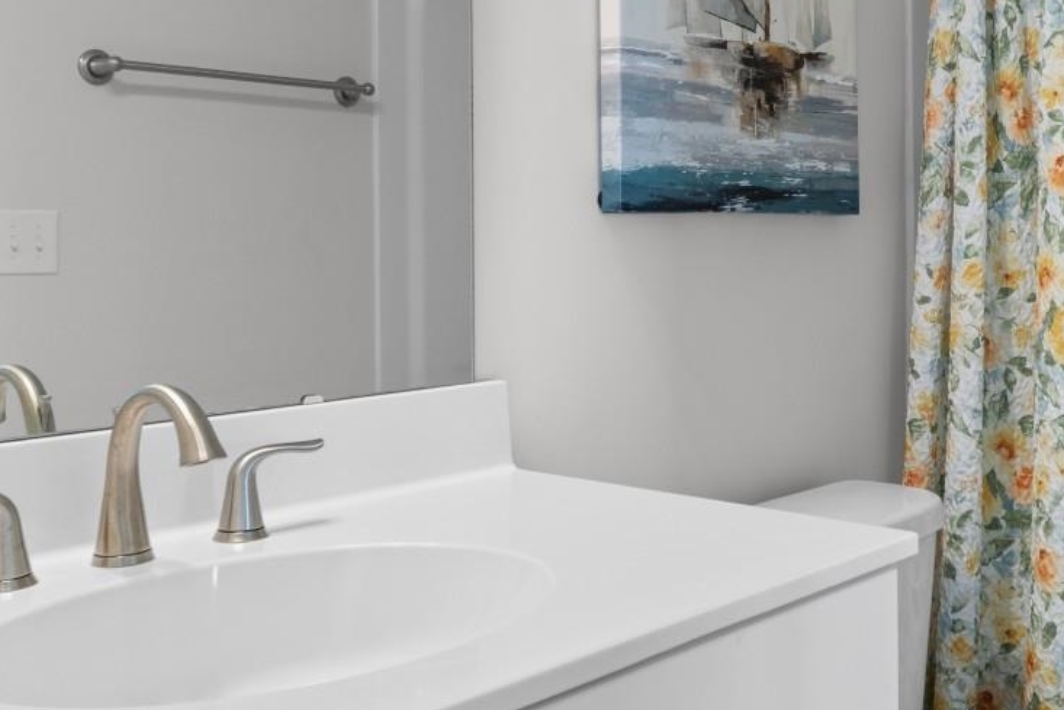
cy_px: 213
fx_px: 1241
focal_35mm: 42
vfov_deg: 31.5
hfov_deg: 45.5
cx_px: 733
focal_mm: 13
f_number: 4.8
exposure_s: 1/4
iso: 100
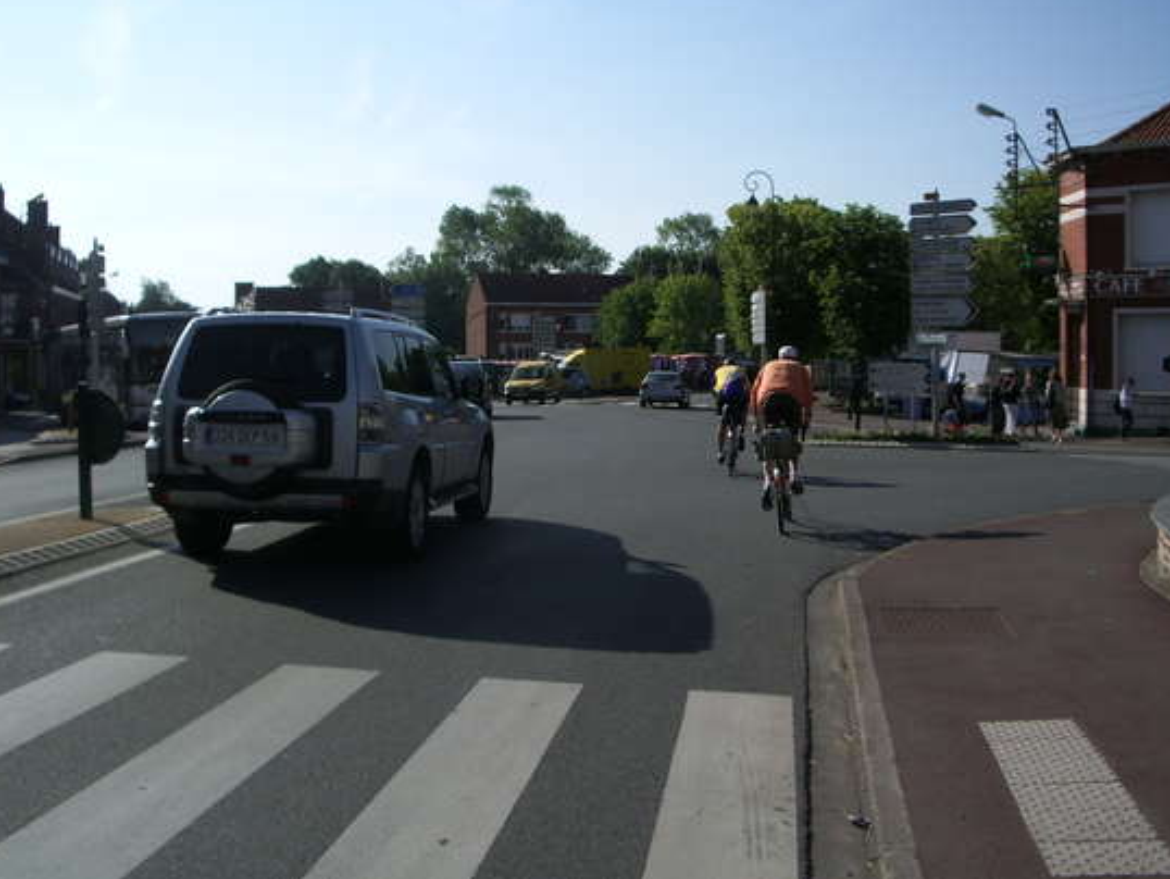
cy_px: 392
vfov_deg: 36.8
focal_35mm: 39
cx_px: 592
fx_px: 1319
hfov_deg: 47.8
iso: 50
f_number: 4.3
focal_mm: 5.8
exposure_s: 1/800
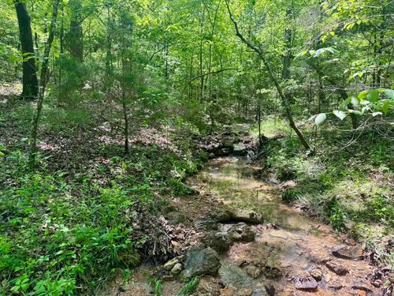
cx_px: 197
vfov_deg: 56.8
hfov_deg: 71.6
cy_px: 148
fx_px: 273
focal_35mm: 24
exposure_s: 1/477
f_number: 1.78
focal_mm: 6.76
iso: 80
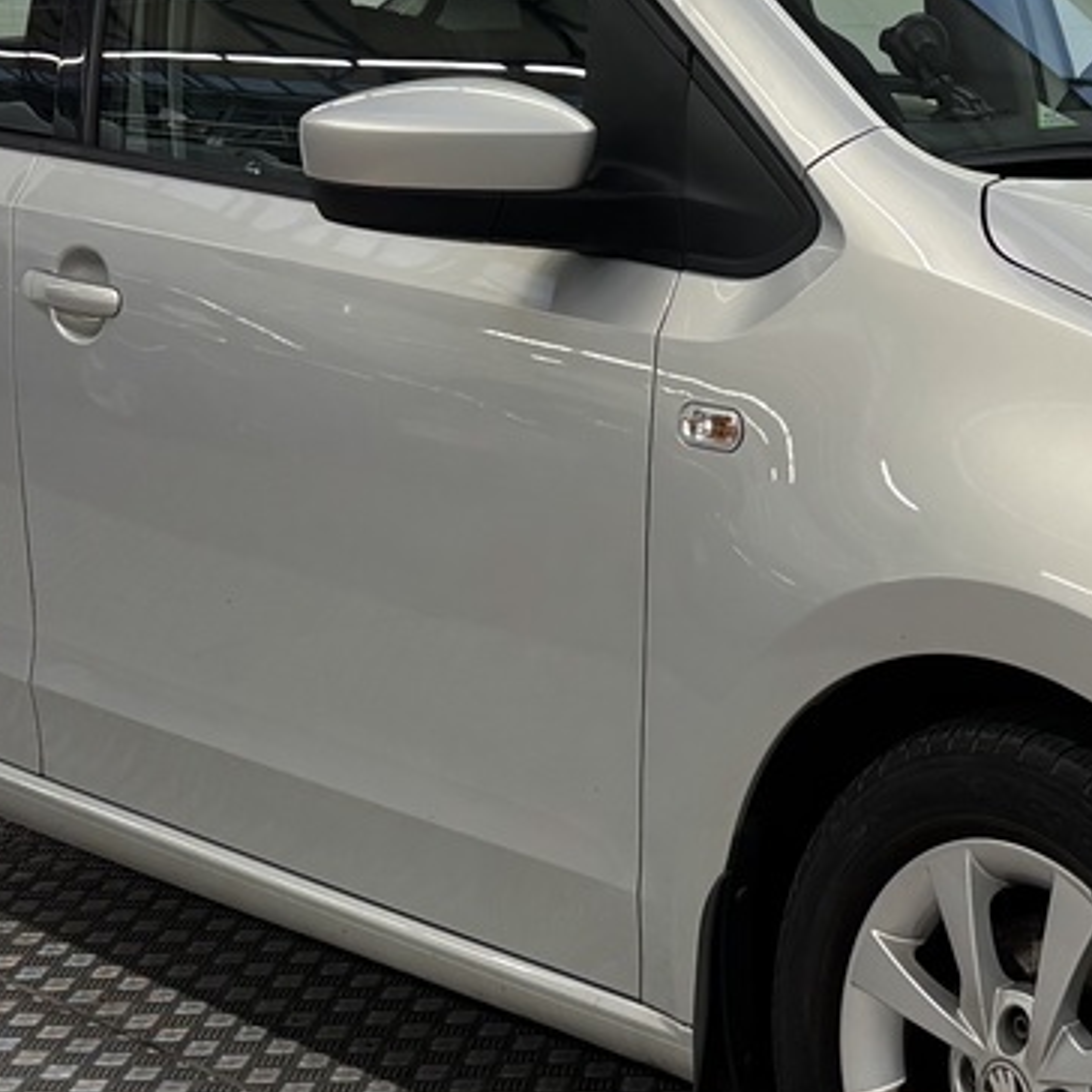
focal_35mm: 91
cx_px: 1011
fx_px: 3248
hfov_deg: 18.7
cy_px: 405
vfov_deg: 19.1
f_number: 1.6
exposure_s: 1/100
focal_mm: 5.96
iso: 100
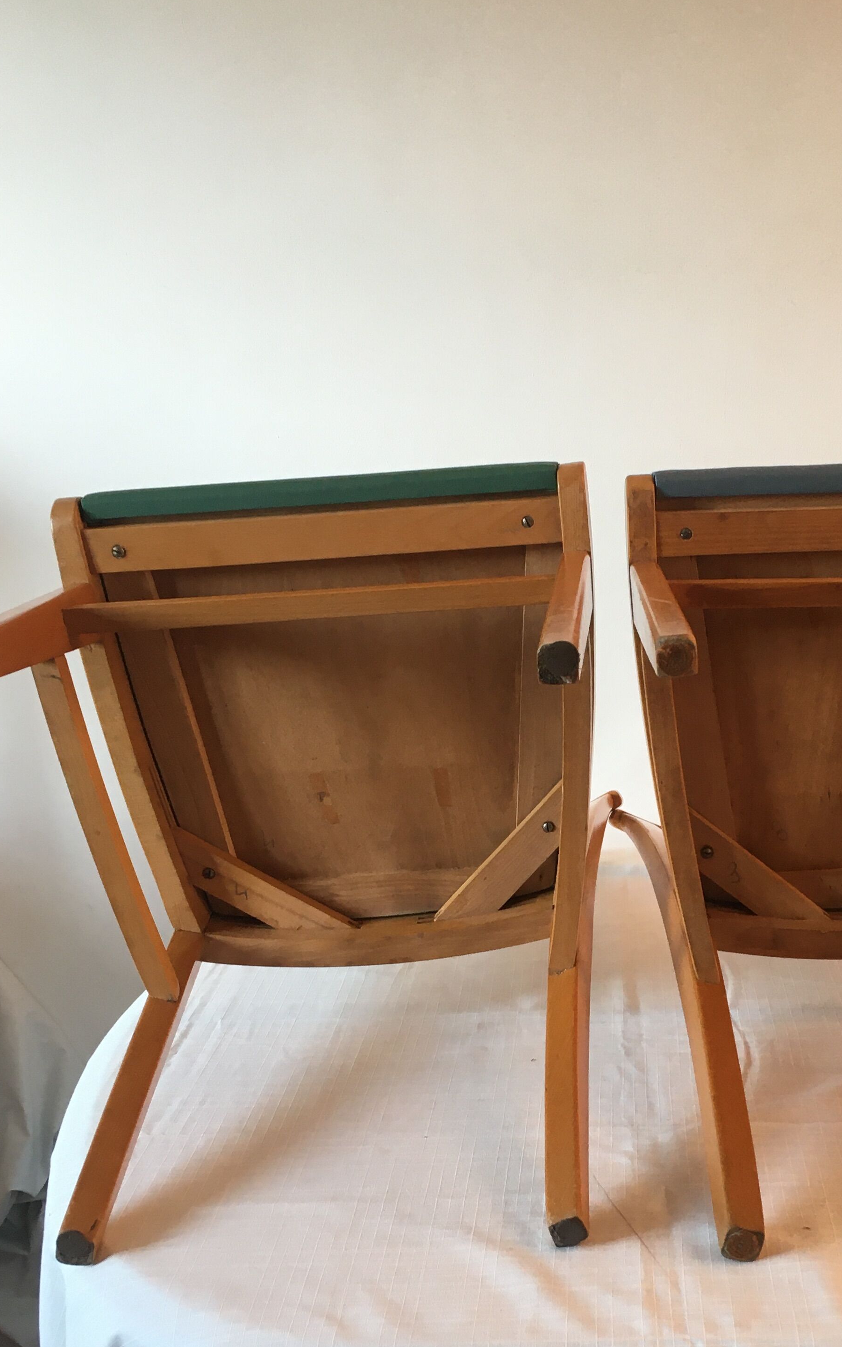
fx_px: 1578
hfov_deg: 29.4
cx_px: 642
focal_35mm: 43
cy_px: 863
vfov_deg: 45.7
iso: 32
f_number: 2.2
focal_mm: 4.15
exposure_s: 1/33
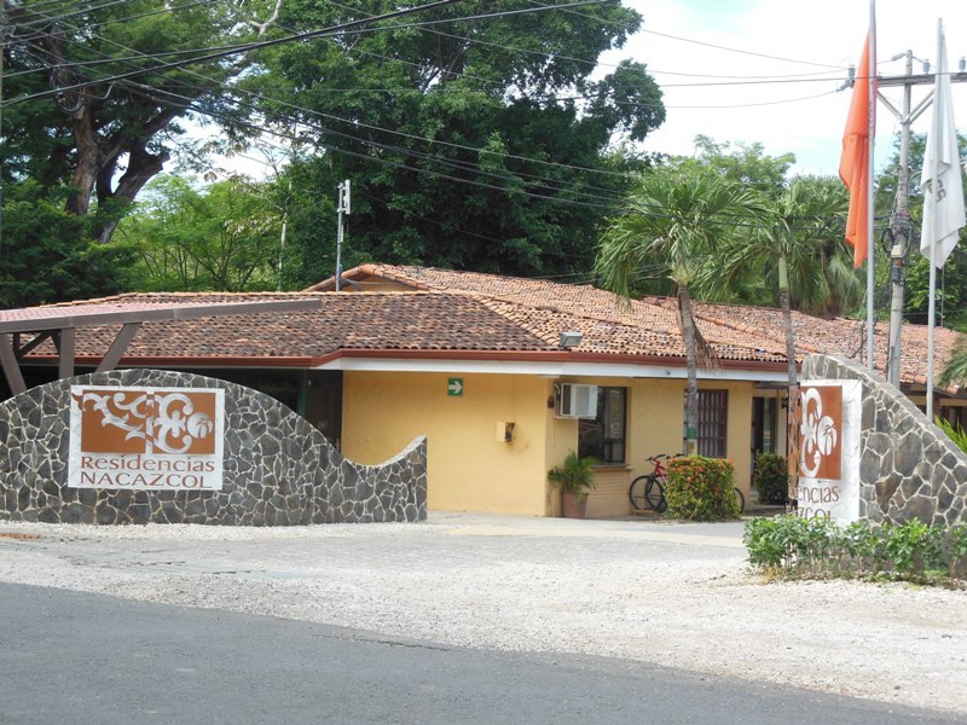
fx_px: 2123
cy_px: 362
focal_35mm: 76
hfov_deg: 25.7
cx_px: 484
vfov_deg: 19.4
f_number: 4.4
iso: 125
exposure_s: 1/320
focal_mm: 13.6
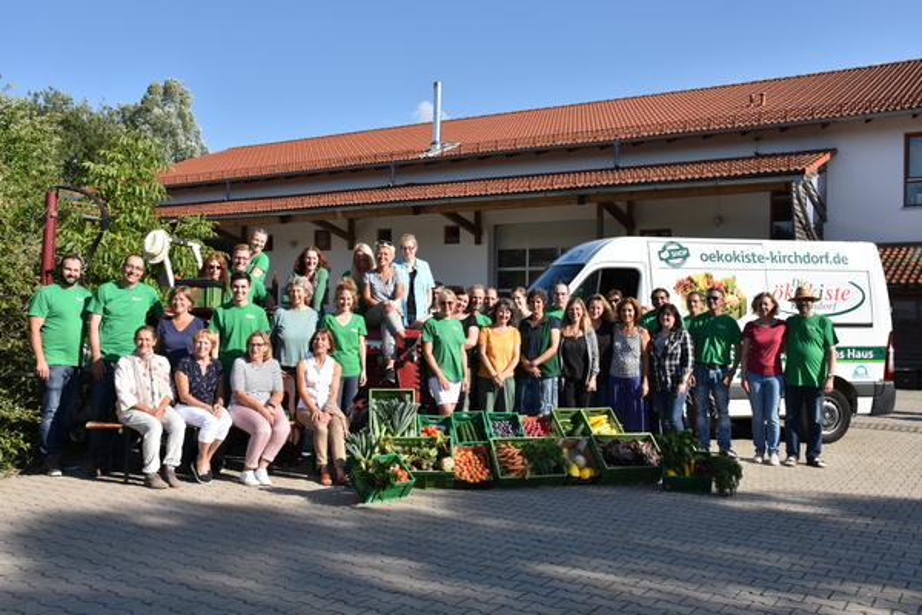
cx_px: 461
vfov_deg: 38.4
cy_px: 308
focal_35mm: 34
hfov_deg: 55.1
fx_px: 884
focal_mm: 23
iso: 200
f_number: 8
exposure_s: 1/500
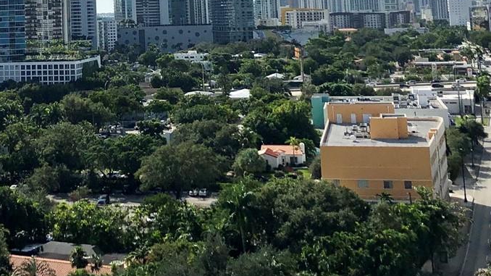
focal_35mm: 72
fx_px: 937
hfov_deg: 28.6
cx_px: 88
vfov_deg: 15.9
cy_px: -85
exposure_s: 1/8130
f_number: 1.8
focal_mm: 3.99
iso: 25
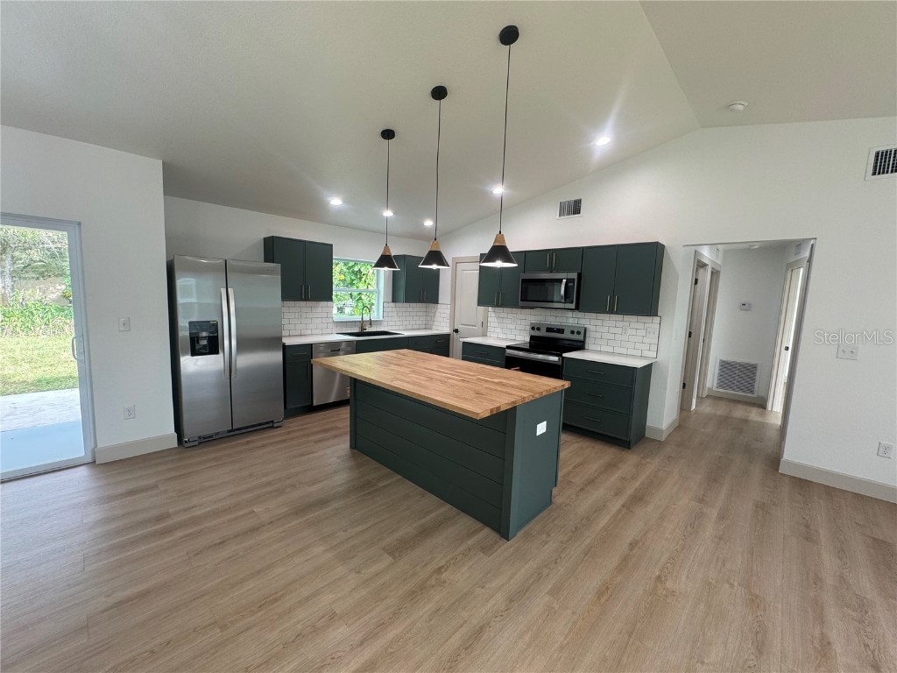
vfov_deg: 85.7
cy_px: 336
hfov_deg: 102.1
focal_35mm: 14
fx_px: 363
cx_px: 448
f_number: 2.2
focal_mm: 2.22
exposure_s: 1/120
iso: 100
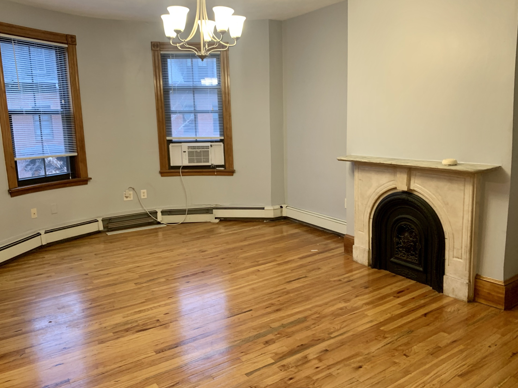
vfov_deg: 49.7
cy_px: 187
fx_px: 419
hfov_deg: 63.4
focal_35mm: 28
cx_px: 257
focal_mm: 4.25
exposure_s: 1/60
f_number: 1.8
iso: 250
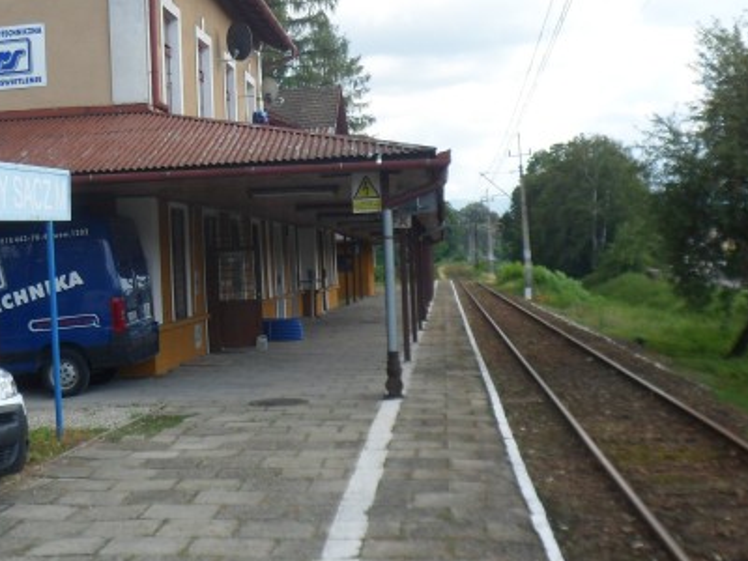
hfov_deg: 34.5
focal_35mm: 54
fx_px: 1167
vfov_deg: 27.0
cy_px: 228
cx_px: 150
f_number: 3.3
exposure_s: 1/250
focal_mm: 4.9
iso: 80
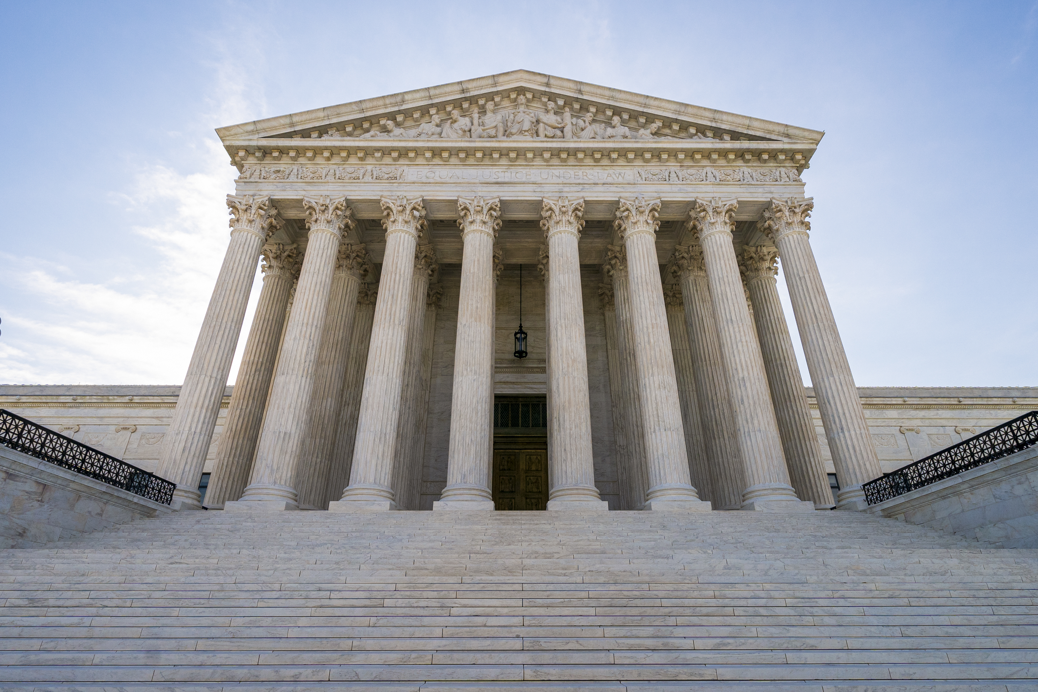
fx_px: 519
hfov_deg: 90.0
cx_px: 519
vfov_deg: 67.4
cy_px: 346
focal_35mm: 18
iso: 640
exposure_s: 1/640
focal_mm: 12
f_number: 8
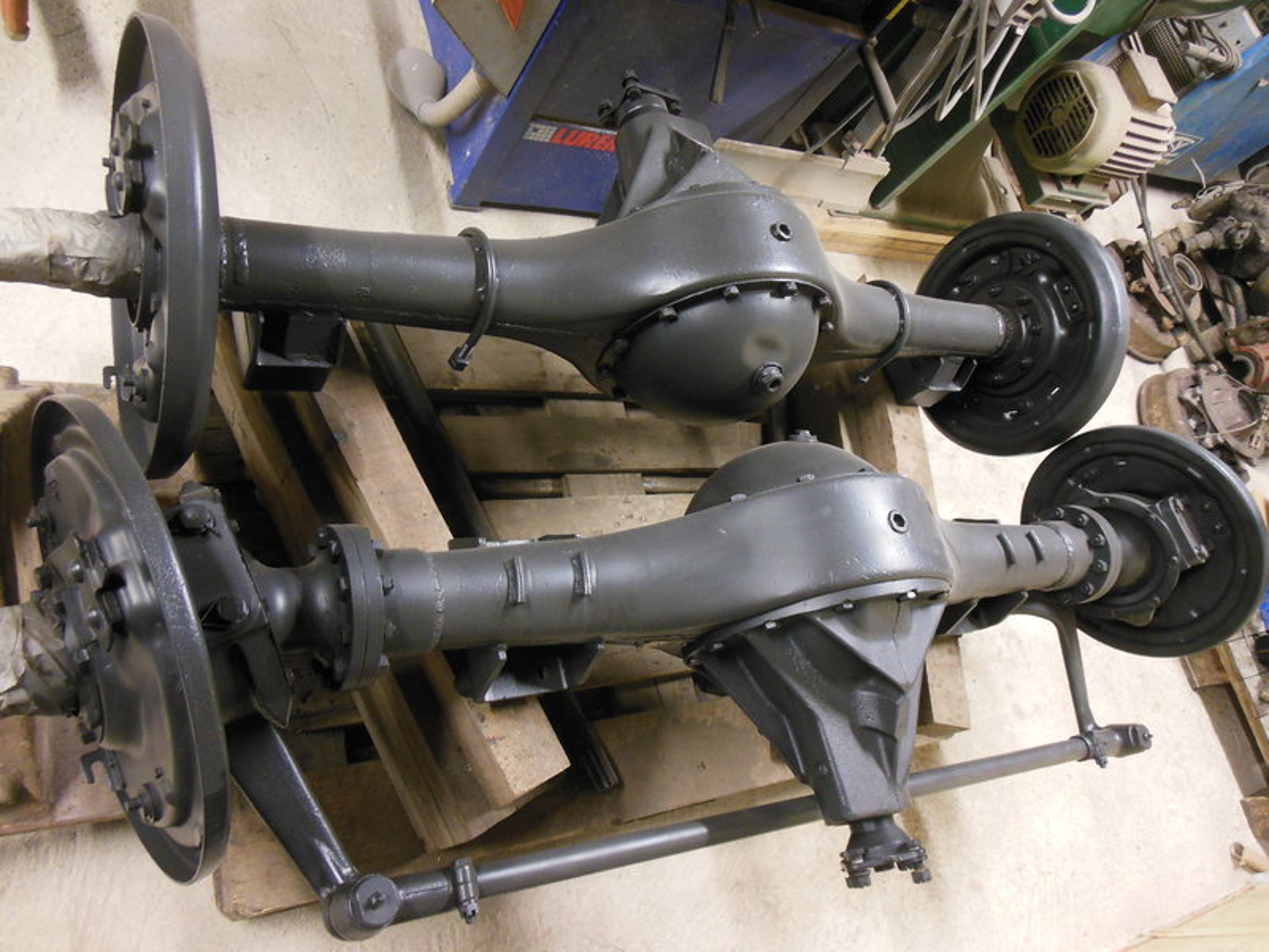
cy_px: 476
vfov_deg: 54.9
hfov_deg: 69.4
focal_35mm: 25
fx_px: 916
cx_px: 634
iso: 400
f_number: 3.2
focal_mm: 4.5
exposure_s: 1/5
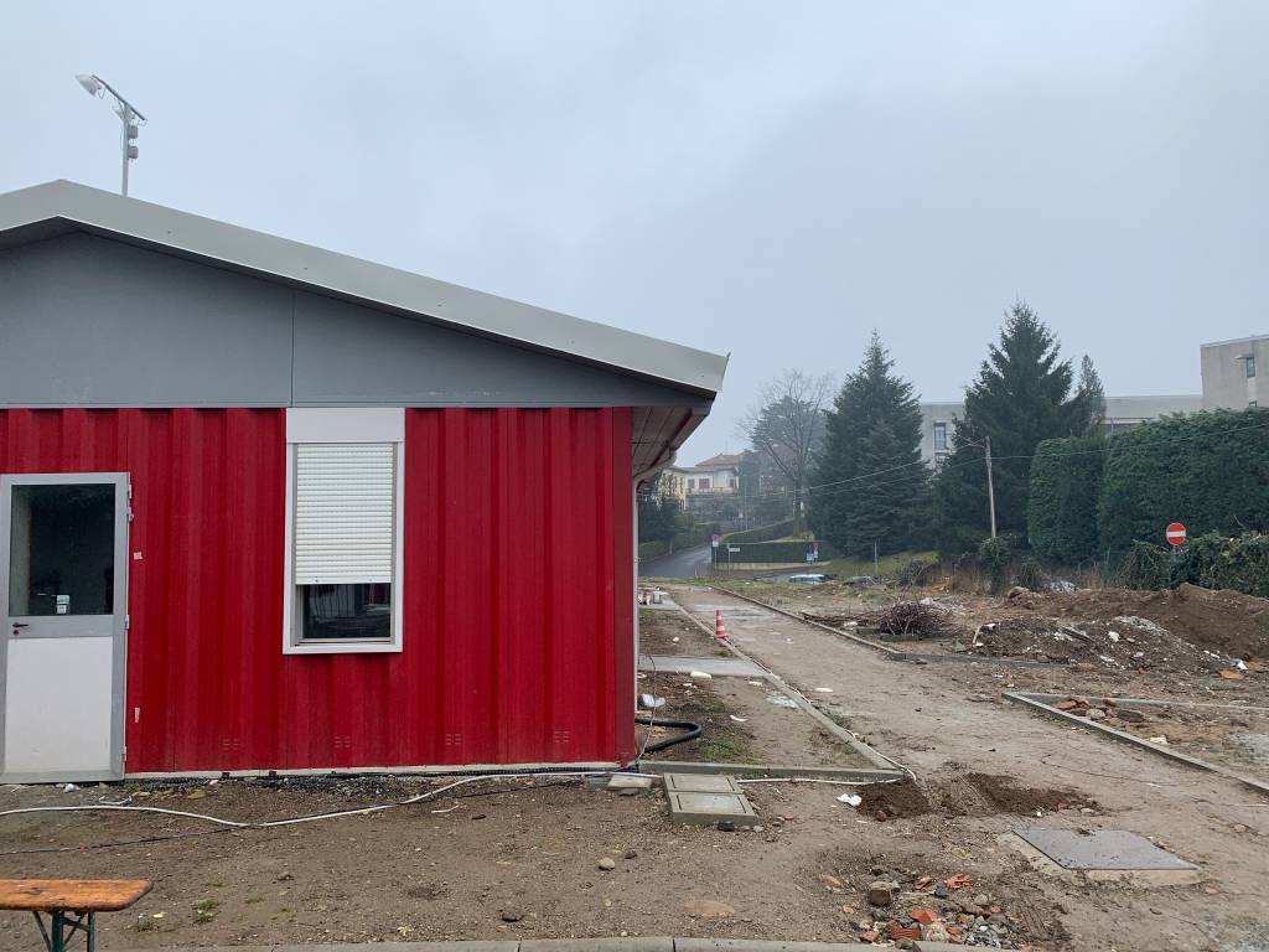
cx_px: 634
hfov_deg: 67.3
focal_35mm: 26
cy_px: 476
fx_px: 953
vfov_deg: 53.1
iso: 25
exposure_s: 1/759
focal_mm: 4.25
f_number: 1.8
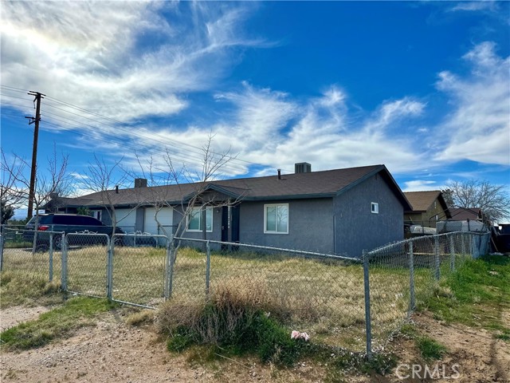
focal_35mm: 24
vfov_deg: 56.8
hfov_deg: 71.6
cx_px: 255
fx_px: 354
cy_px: 192
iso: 80
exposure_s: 1/9709
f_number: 1.78
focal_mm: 6.86
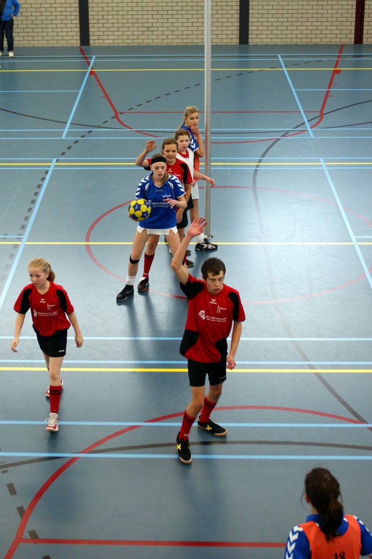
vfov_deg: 43.6
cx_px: 186
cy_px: 280
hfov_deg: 29.8
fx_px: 698
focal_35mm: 45
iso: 400
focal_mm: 30
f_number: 3.2
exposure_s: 1/125
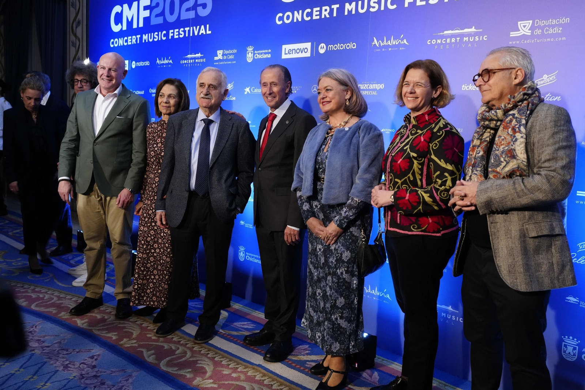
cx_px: 292
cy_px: 195
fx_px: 569
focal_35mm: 35
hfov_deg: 54.4
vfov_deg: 37.8
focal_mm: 35
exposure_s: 1/100
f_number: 3.5
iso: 3200
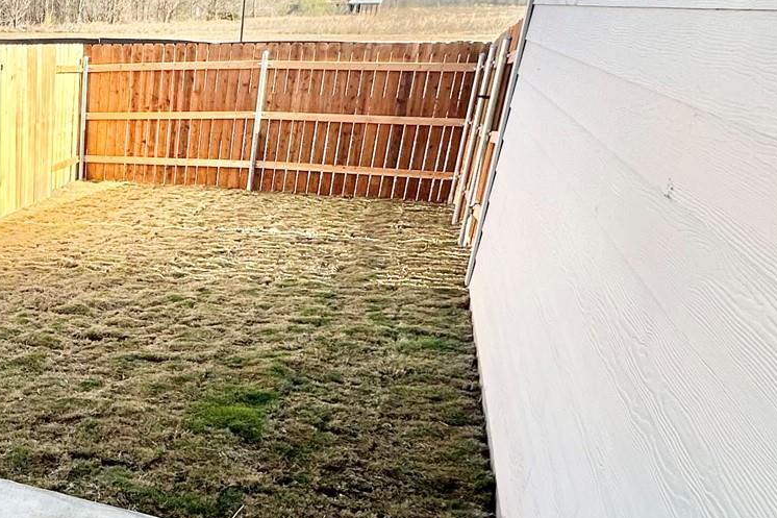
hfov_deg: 41.7
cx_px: -9
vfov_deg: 33.0
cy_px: 357
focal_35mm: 40
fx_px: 863
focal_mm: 2.22
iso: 40
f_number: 2.2
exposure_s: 1/404
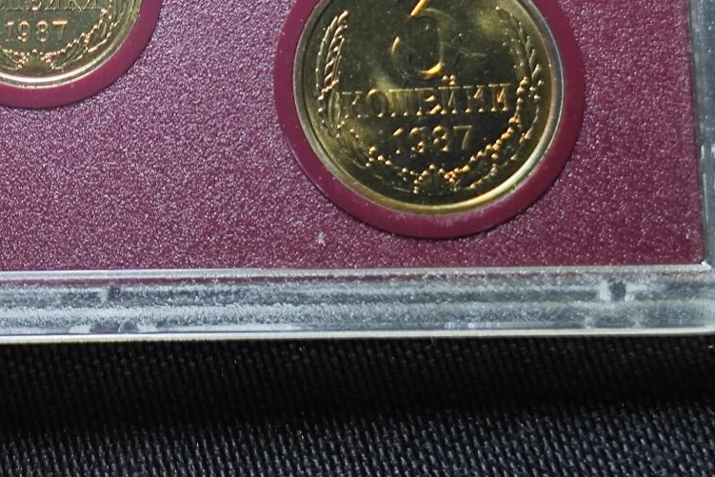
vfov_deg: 14.2
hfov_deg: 21.0
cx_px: 84
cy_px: -3
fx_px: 1887
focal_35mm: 95
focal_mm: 5.84
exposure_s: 1/64
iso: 80
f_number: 1.6
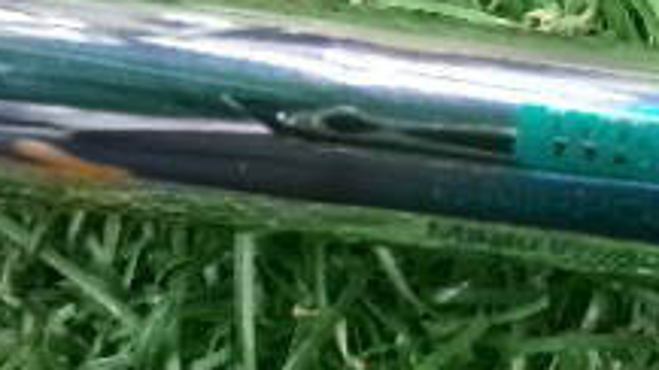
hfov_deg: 23.6
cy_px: 206
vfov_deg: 13.4
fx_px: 1572
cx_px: 419
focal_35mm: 90
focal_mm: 5.1
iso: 800
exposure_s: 1/34
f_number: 3.9
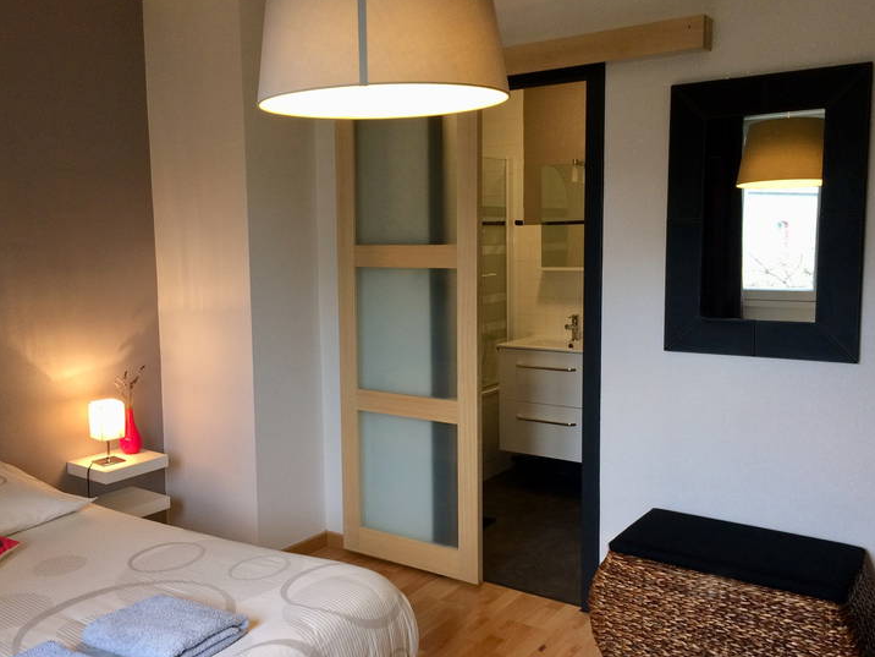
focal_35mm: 32
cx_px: 441
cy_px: 335
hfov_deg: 56.8
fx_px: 809
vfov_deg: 44.2
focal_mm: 4.15
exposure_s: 1/33
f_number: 2.2
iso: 64
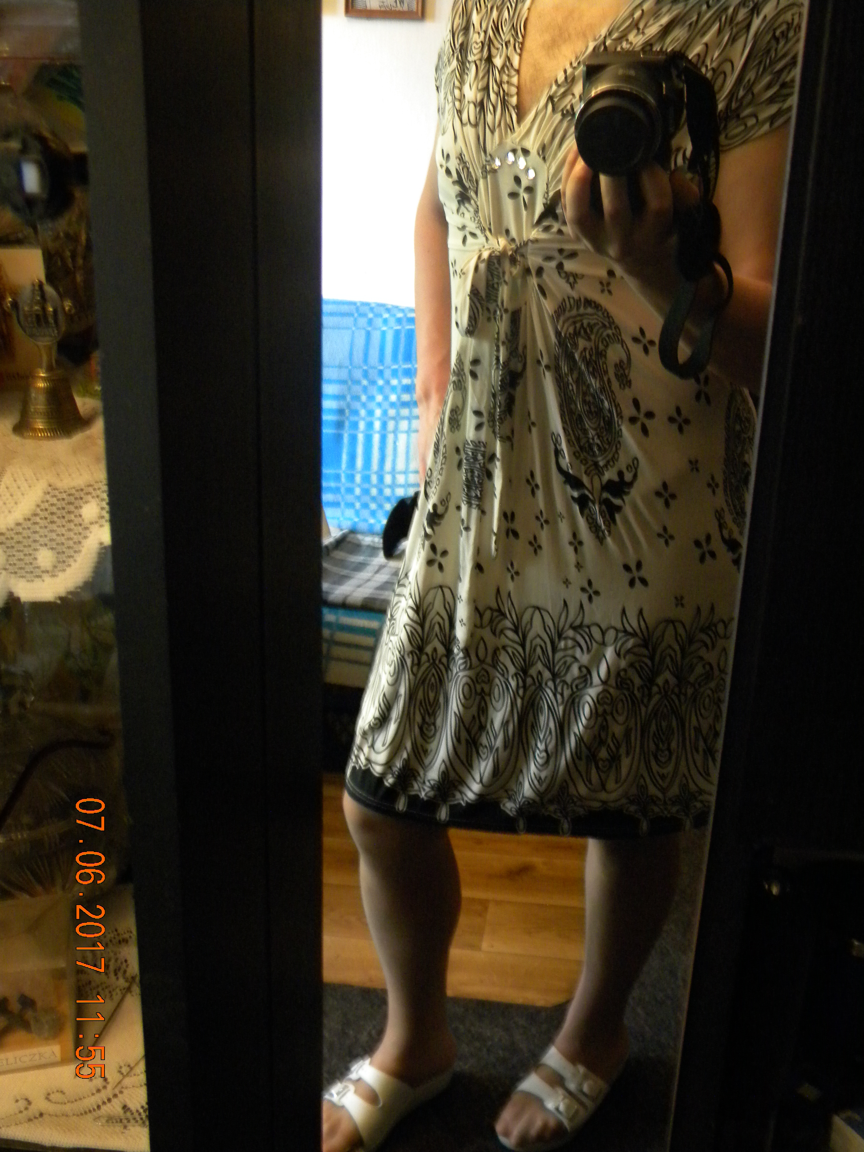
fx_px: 1198
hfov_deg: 39.7
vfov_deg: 51.4
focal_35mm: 36
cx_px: 432
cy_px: 576
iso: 400
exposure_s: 1/17.6
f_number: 3.7
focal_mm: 6.4
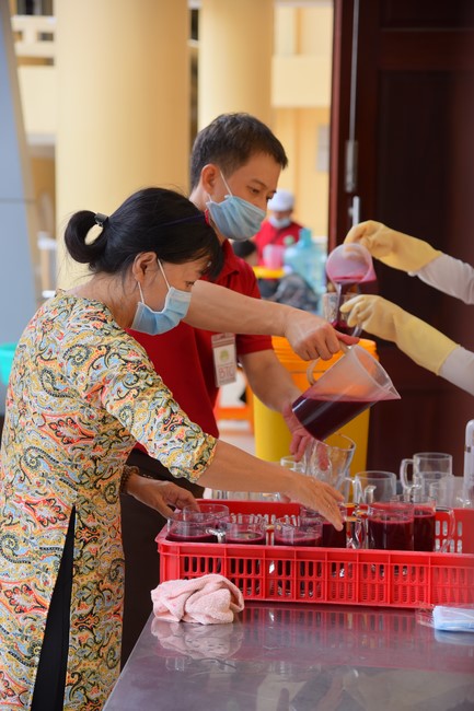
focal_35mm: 82
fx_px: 1620
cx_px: 237
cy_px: 356
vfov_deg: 24.8
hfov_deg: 16.6
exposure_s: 1/200
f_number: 5
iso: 200
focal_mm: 82
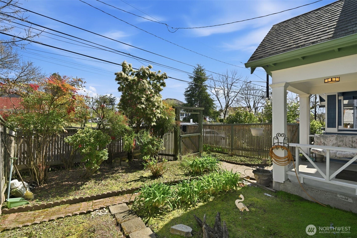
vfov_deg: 72.0
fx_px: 164
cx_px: 178
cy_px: 119
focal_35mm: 16
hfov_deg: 95.0
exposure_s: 1/60
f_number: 8
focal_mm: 16.5
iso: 100
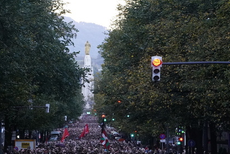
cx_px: 73
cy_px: 135
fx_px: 1617
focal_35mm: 253
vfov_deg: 5.4
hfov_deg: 8.1
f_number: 11
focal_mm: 143
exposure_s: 1/250
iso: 8000
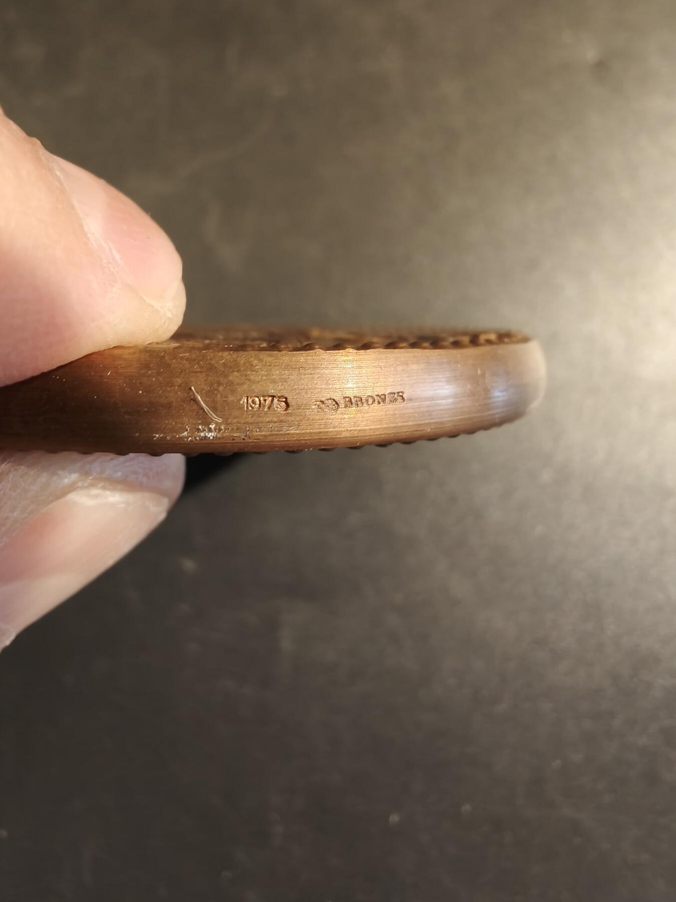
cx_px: 338
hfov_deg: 58.9
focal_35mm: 23
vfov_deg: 73.9
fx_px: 599
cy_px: 451
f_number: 2
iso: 800
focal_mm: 2.32
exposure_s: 1/50
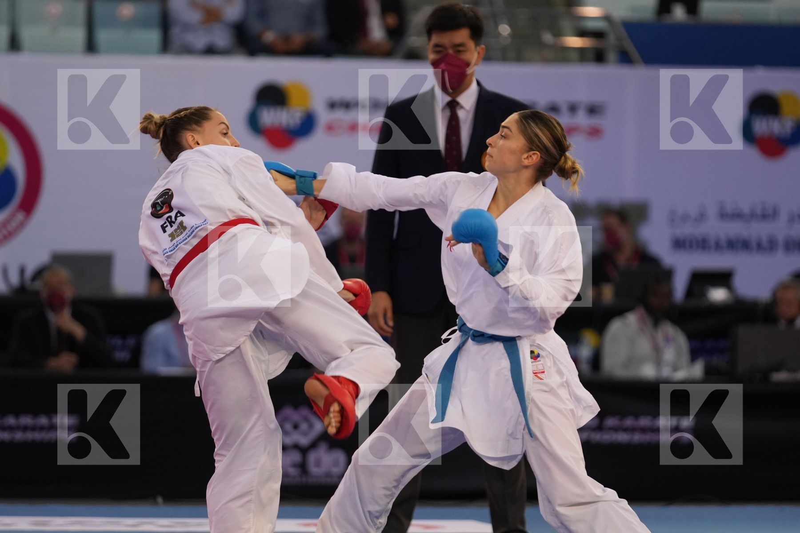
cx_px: 400
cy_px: 266
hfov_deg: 7.2
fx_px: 6355
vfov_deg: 4.8
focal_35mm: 286
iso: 1600
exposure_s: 1/1000
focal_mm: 191
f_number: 2.8
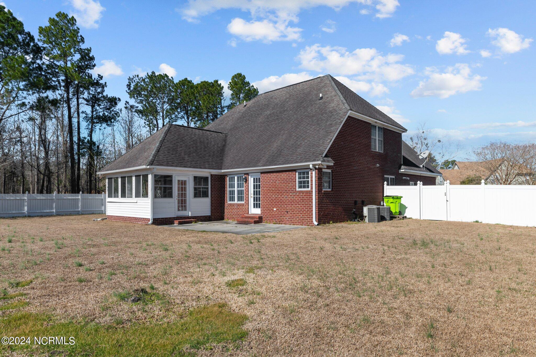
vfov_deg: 53.1
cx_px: 268
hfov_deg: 73.7
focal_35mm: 24
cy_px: 178
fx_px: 357
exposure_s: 1/640
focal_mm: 24
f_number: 9
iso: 400
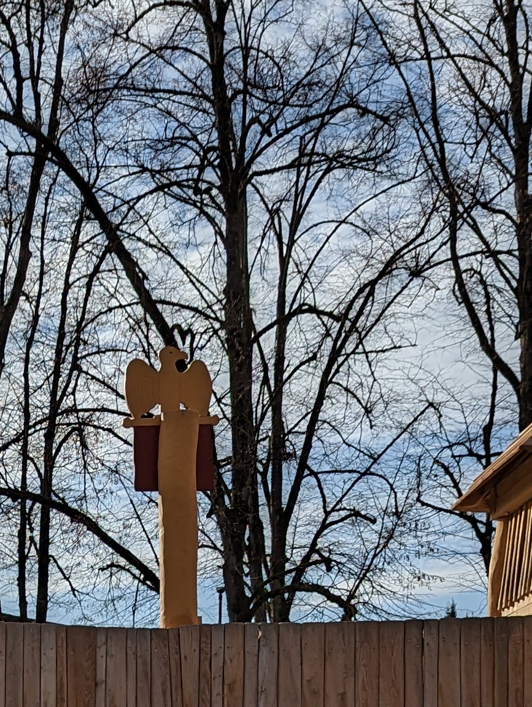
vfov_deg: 20.3
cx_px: 91
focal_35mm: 85
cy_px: 1005
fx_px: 1738
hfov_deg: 17.2
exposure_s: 1/4049
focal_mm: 6.81
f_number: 1.85
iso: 38
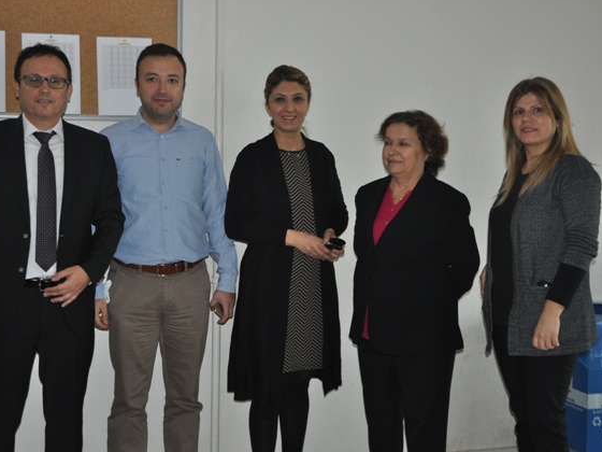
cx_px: 262
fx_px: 974
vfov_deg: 26.1
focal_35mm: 56
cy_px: 224
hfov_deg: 34.3
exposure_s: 1/60
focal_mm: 34
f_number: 4
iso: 800
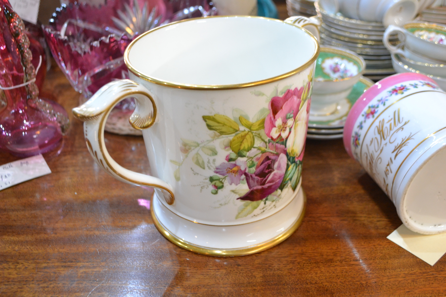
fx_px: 409
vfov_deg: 40.0
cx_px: 223
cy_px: 148
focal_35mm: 33
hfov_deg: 57.2
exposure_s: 1/15
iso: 720
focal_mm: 22
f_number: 4
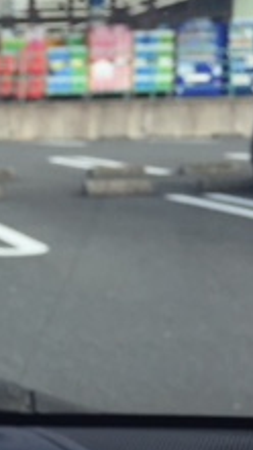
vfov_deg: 23.0
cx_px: -310
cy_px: 305
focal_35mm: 92
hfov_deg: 11.4
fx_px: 1096
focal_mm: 4.15
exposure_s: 1/824
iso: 32
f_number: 2.2
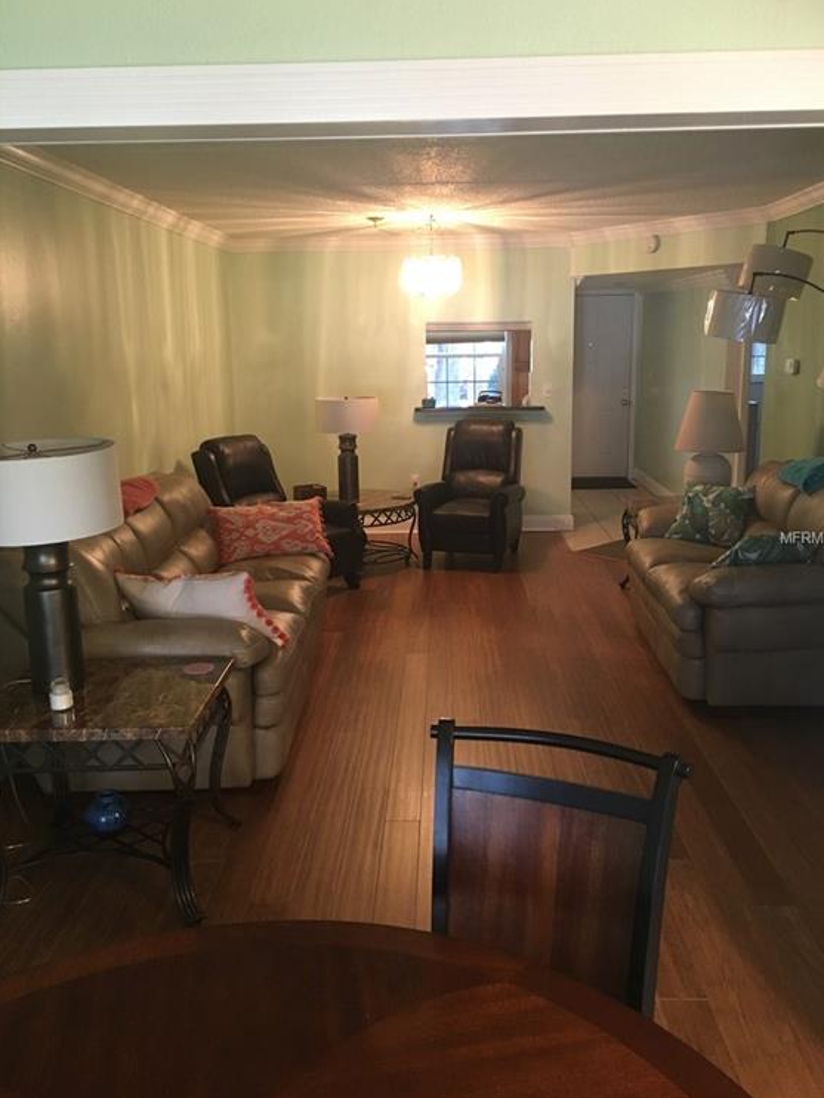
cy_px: 539
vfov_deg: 59.9
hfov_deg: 46.8
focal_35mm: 30
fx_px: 952
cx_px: 422
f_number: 2.2
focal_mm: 4.15
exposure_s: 1/30
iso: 125
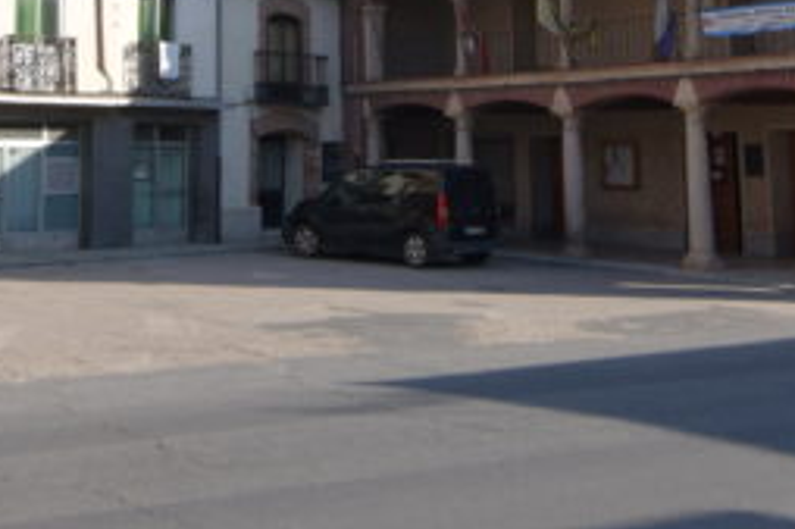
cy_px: -39
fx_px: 1368
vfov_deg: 20.9
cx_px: 300
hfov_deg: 32.3
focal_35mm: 62
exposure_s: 1/320
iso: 250
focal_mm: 14
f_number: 13
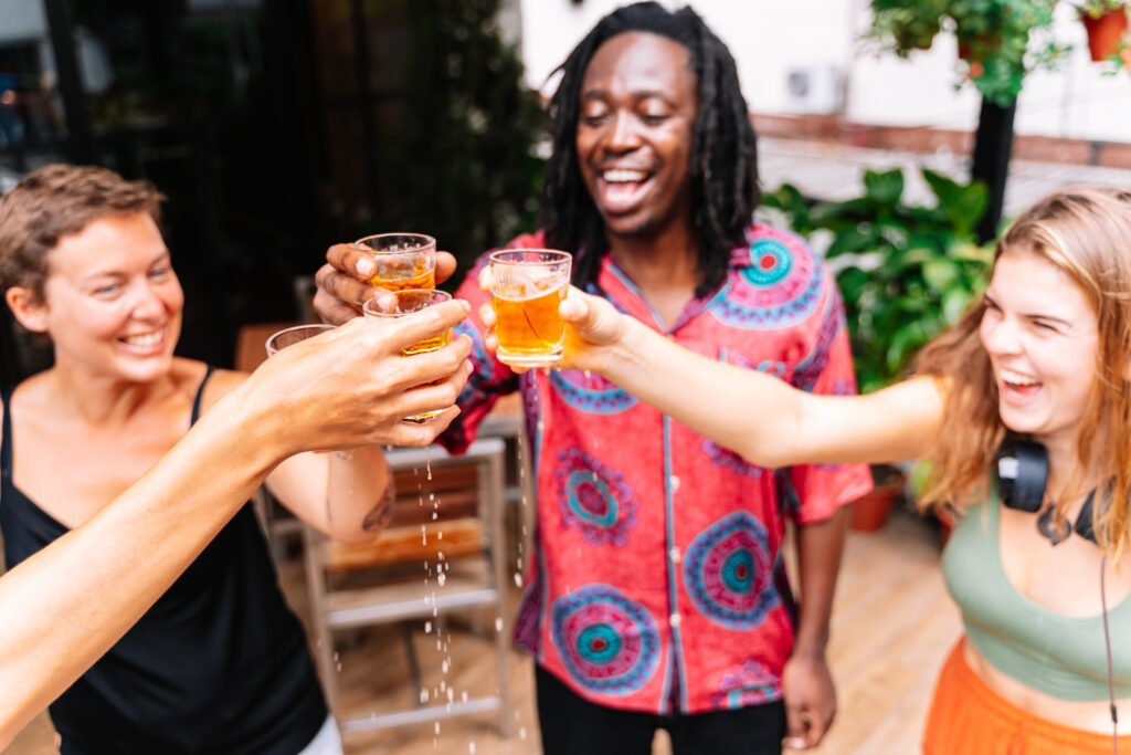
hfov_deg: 57.2
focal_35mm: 33
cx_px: 566
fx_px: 1037
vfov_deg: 40.0
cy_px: 378
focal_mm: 33
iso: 250
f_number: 2.8
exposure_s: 1/250
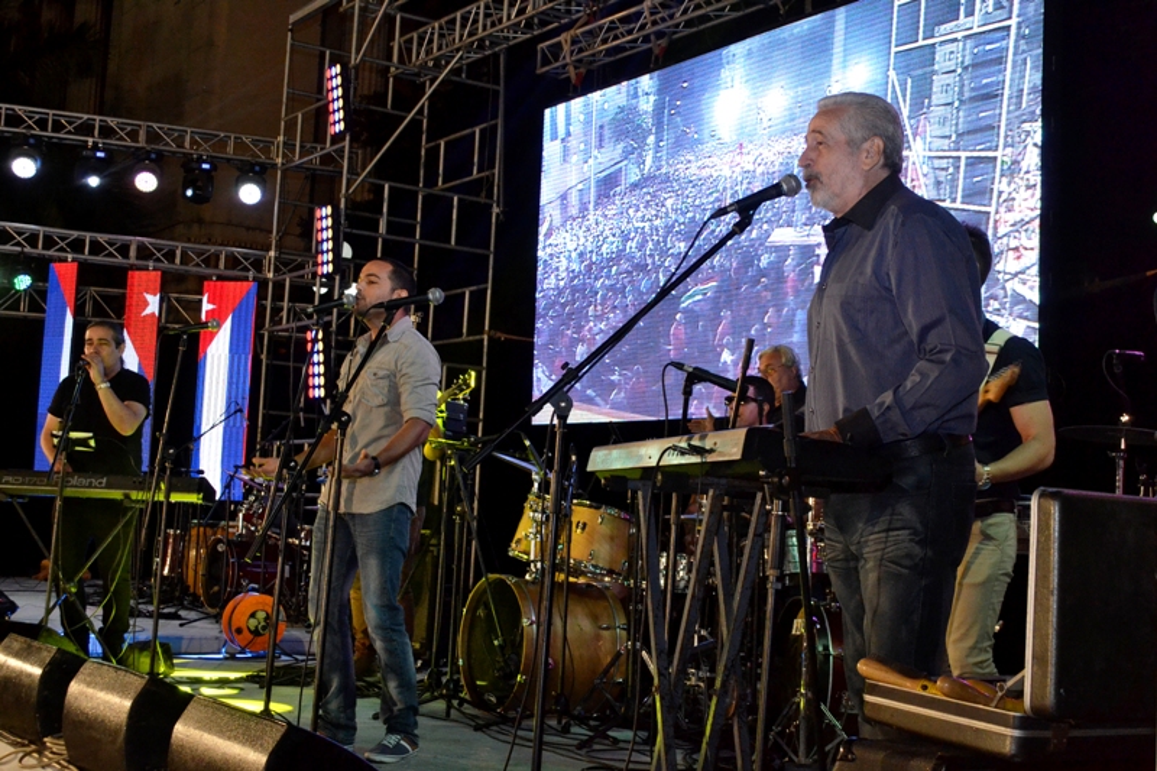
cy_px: 386
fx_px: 1542
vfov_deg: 28.1
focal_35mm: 48
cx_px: 578
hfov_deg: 41.1
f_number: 7.1
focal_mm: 32
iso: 1600
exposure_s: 1/80
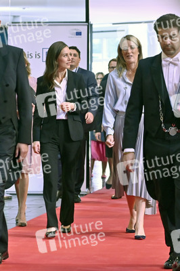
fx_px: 526
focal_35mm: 70
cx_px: 90
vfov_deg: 28.9
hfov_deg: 19.4
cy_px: 136
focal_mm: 70
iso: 1000
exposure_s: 1/800
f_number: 2.8
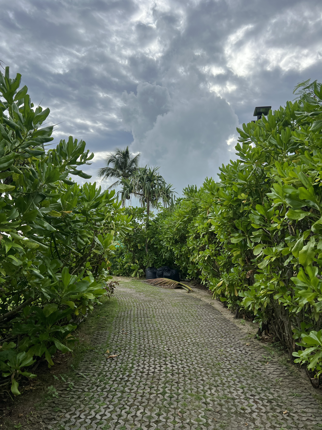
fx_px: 322
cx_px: 161
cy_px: 215
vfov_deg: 67.3
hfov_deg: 53.1
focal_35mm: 26
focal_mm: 5.7
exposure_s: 1/3165
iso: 50
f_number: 1.5
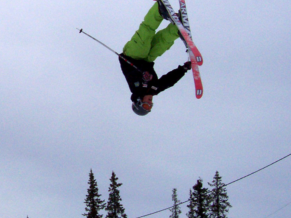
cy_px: 52
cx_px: 29
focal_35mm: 92
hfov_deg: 20.9
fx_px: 774
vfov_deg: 16.0
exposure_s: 1/1042
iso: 80
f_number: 5.1
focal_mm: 5.6
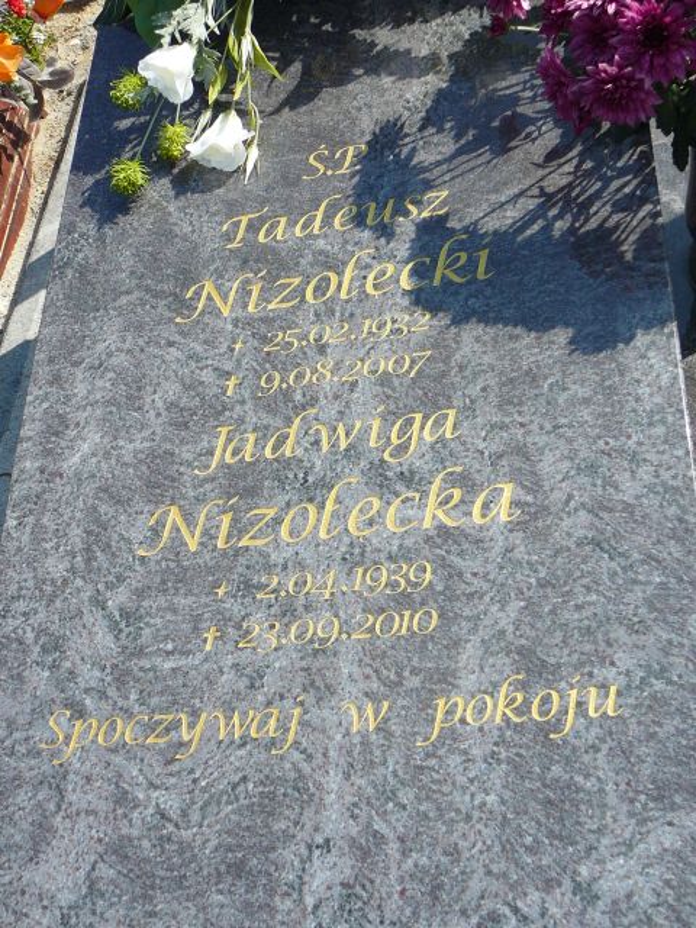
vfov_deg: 42.1
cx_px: 348
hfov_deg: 32.2
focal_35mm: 45
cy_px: 464
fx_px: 1206
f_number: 3.2
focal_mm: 6.7
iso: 80
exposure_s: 1/640
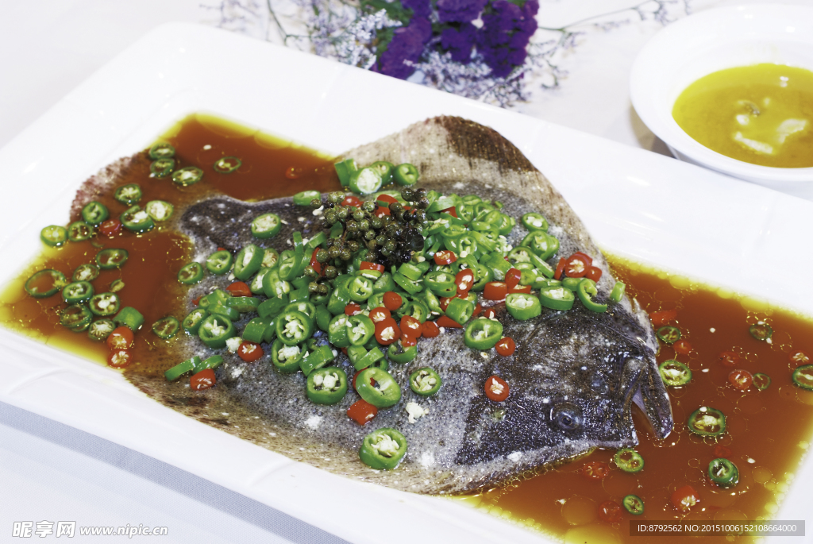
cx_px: 406
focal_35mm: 69
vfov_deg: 19.8
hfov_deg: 29.2
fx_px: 1560
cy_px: 272
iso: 100
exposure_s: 1/8
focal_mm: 46
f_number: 5.6
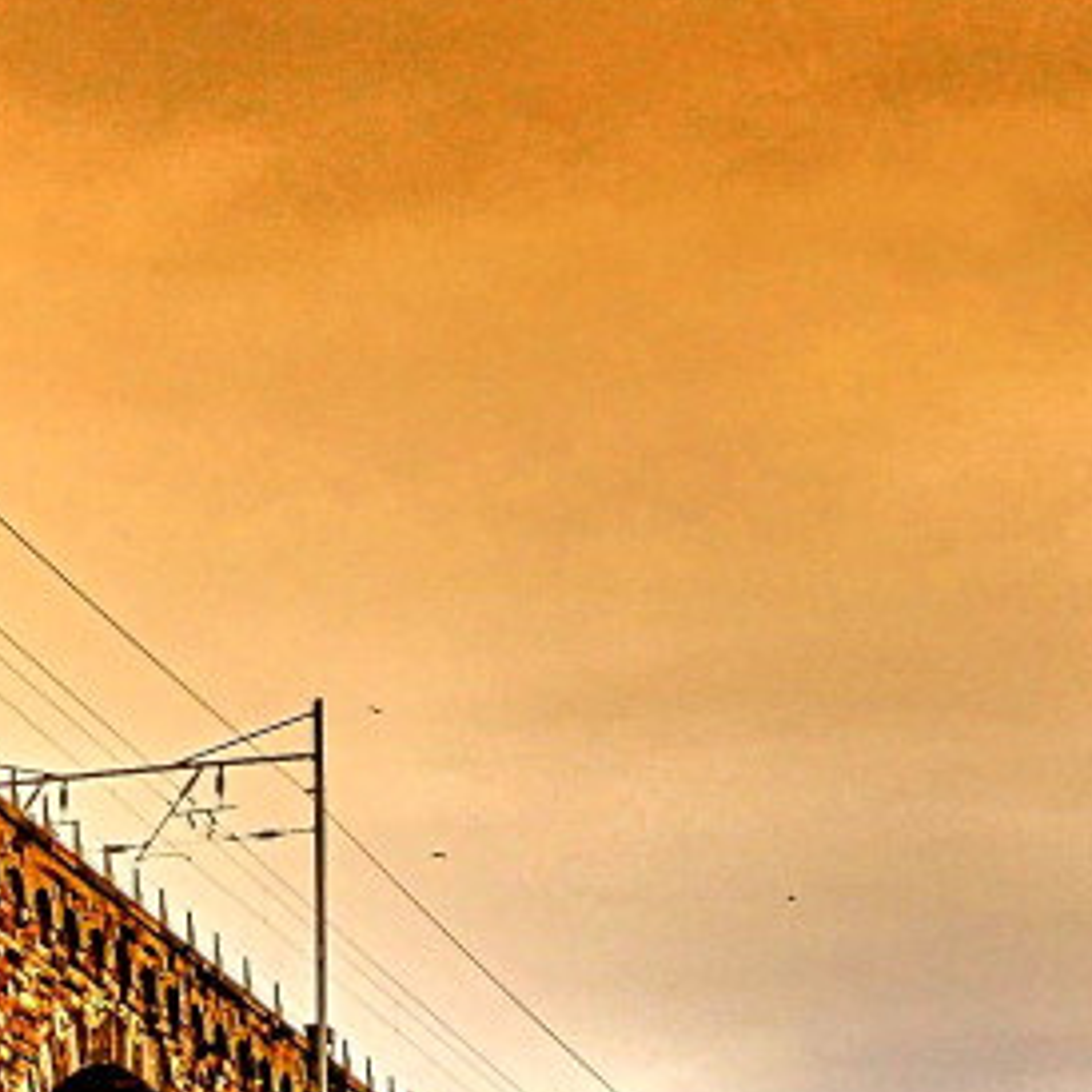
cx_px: 175
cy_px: 1395
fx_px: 5818
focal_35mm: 163
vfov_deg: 10.5
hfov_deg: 10.7
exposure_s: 1/250
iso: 280
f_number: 10
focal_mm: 24
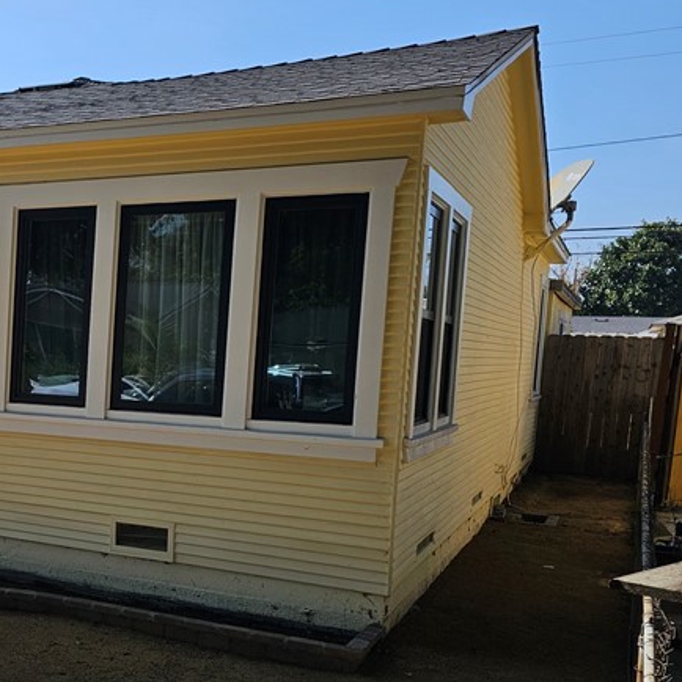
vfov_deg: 35.0
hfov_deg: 30.8
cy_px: 462
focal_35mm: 48
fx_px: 1070
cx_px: -102
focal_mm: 6.3
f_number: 1.7
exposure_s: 1/909
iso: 10
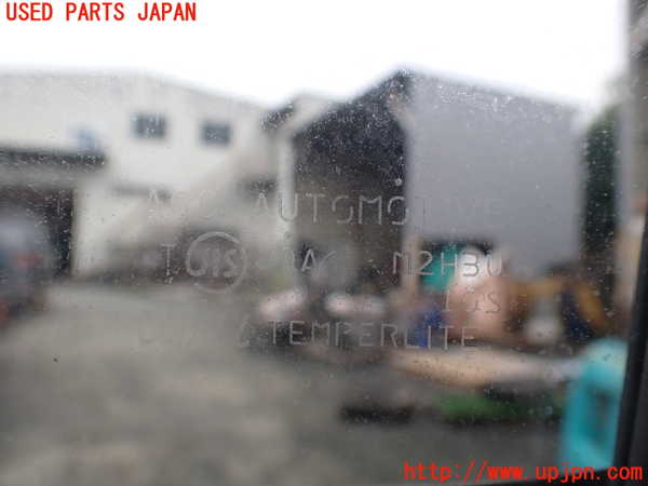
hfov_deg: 60.0
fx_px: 562
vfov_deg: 46.8
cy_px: 243
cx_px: 324
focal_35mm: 30
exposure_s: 1/400
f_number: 3.2
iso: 100
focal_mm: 5.4
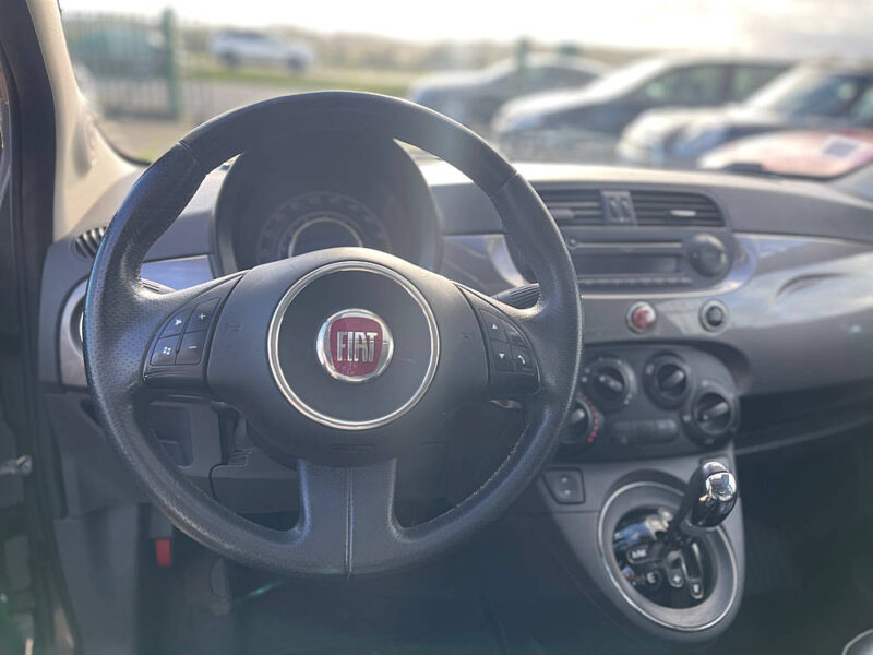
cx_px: 436
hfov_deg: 67.3
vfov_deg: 53.1
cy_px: 328
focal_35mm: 26
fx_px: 656
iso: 50
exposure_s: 1/392
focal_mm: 5.1
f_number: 1.6
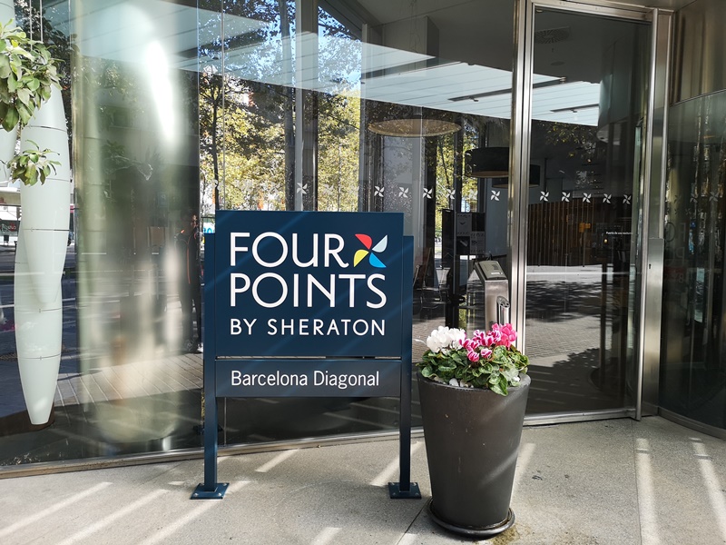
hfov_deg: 65.3
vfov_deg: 51.4
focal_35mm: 27
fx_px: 566
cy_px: 272
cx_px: 363
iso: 50
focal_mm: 3.95
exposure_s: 1/330
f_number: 1.8
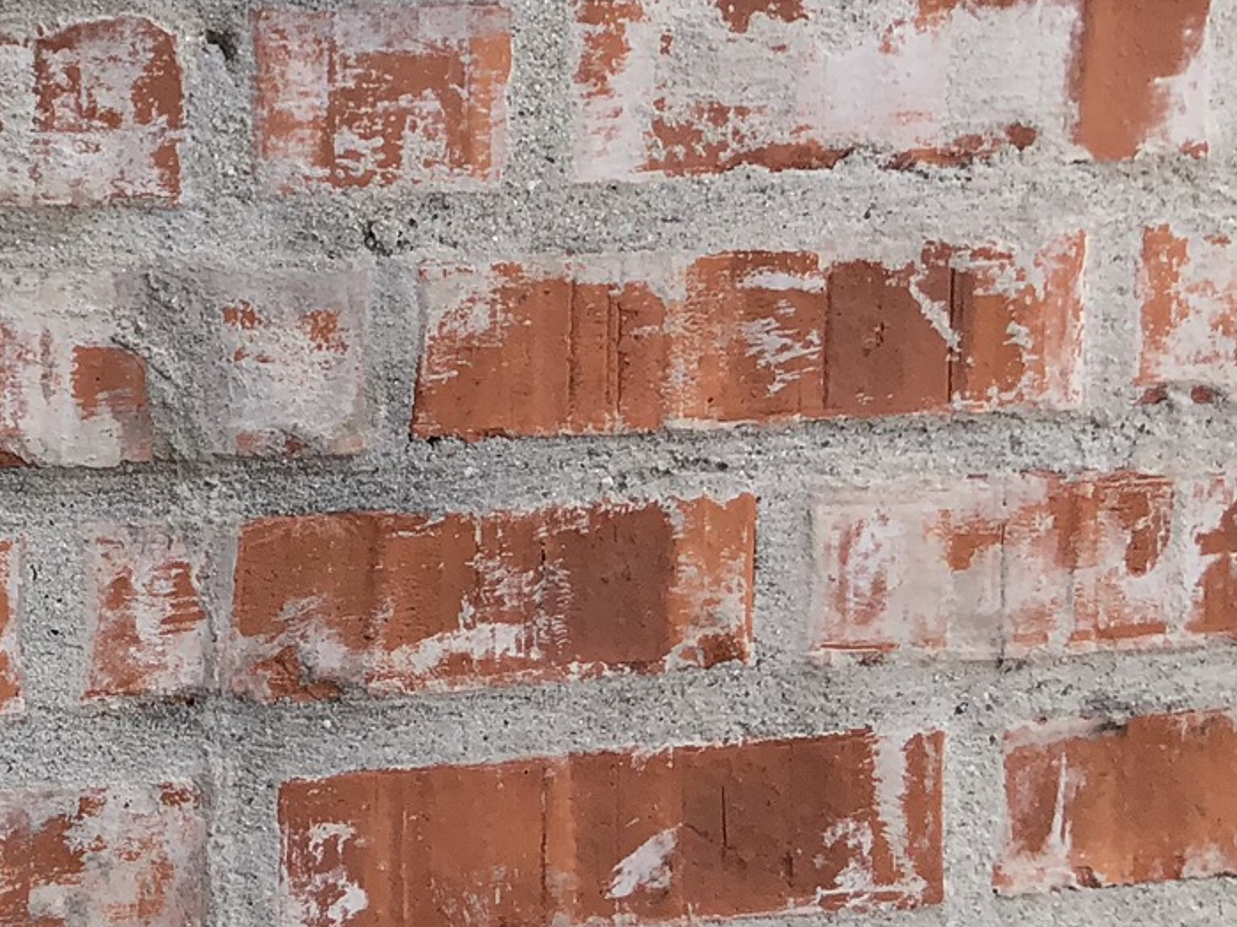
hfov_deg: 21.2
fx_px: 2930
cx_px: -458
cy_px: -265
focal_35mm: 82
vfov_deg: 17.0
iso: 20
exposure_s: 1/607
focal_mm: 4
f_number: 1.8
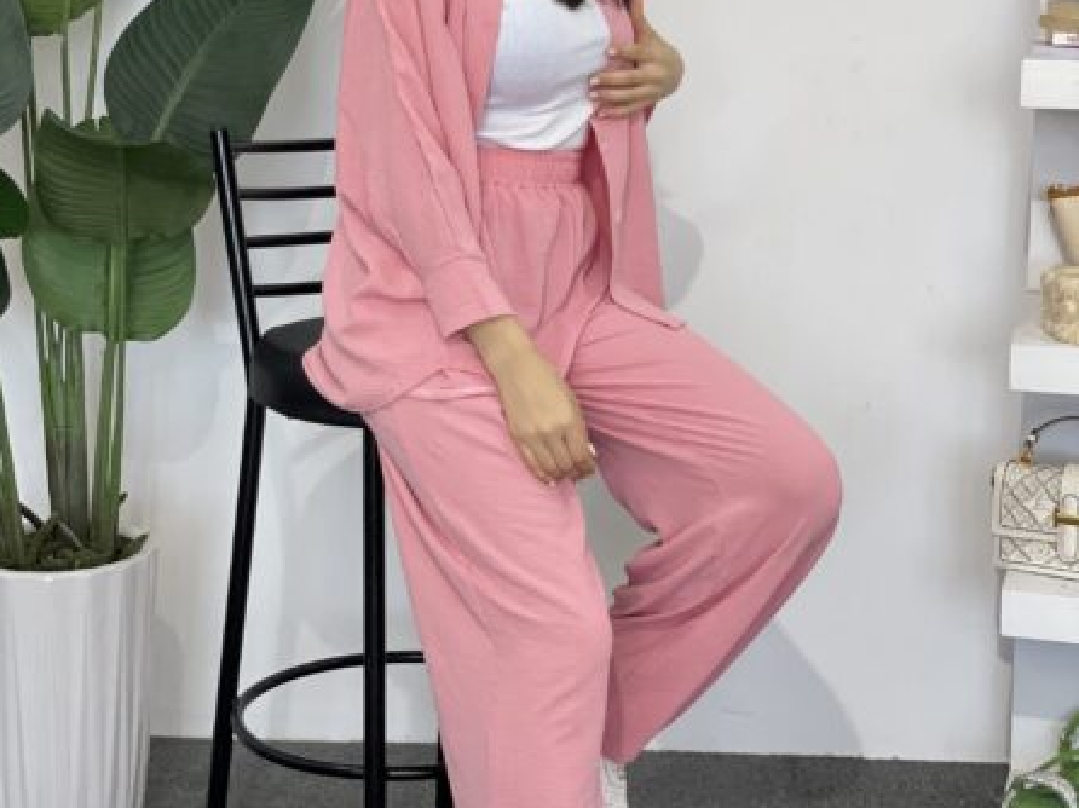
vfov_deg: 20.8
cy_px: 198
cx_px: 540
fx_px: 2181
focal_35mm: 70
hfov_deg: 27.8
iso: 64
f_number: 2
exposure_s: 1/122
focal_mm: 6
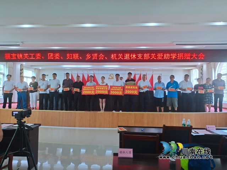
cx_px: 114
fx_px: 144
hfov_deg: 76.4
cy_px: 85
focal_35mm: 22
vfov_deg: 61.1
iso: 106
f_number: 1.79
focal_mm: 4.71
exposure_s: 1/50
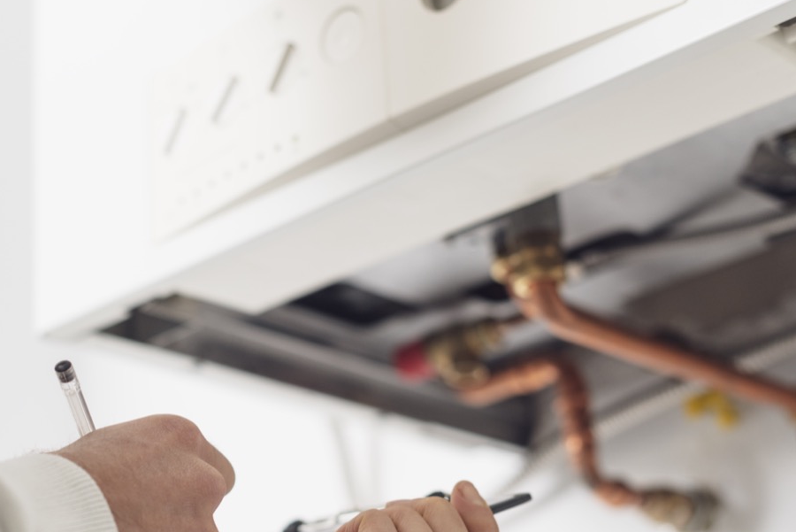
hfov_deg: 25.2
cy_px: 398
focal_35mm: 80
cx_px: 246
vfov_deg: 17.0
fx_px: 1770
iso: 250
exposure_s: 1/100
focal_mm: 50
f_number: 2.8
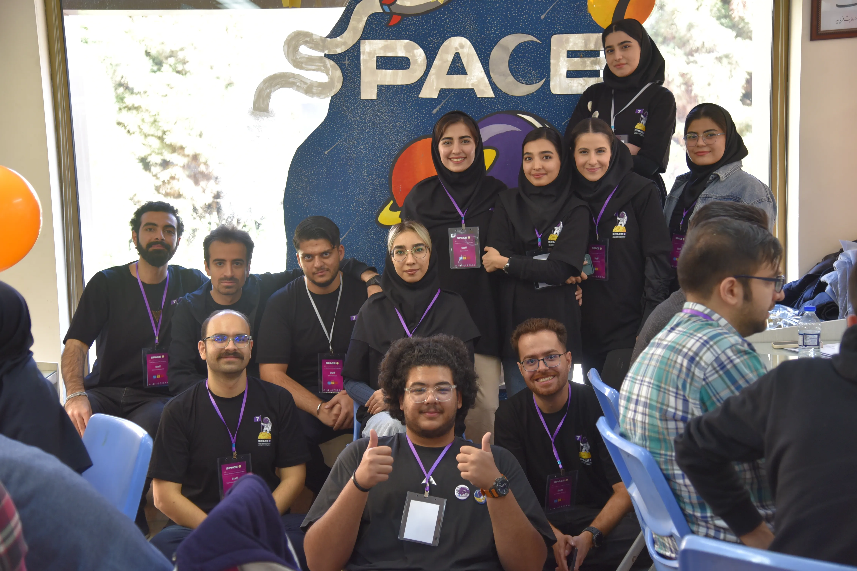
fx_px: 1309
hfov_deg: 36.2
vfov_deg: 24.6
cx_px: 428
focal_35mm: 55
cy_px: 286
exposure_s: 1/60
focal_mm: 55
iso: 800
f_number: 4
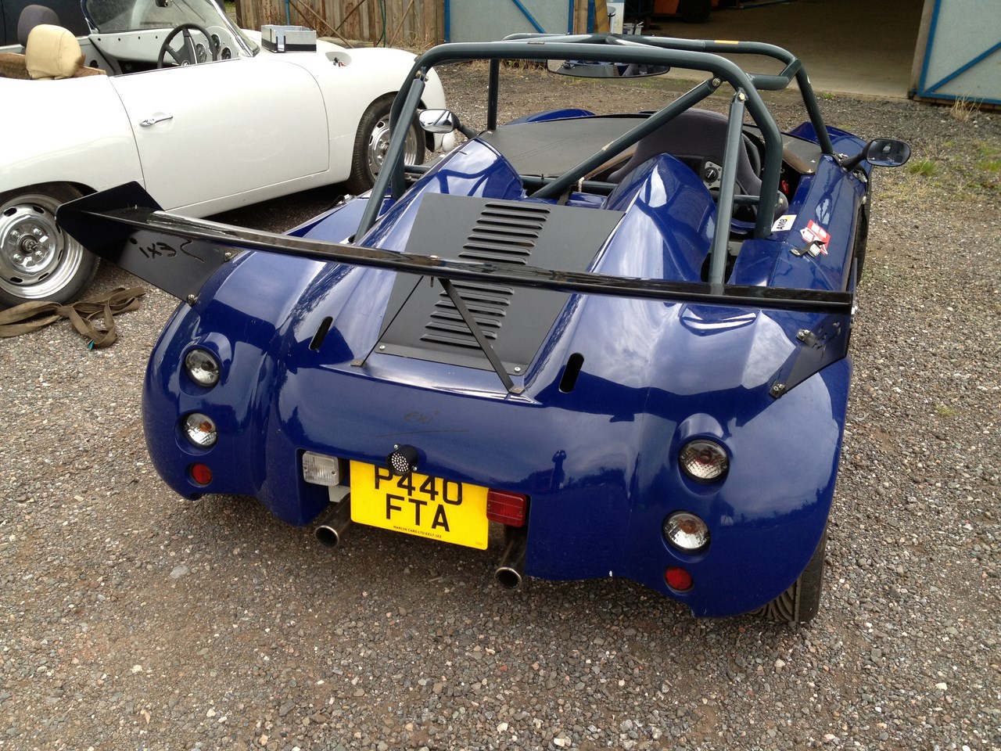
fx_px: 1012
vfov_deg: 40.7
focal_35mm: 35
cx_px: 500
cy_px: 376
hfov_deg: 52.6
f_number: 2.4
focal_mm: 4.28
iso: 50
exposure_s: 1/315
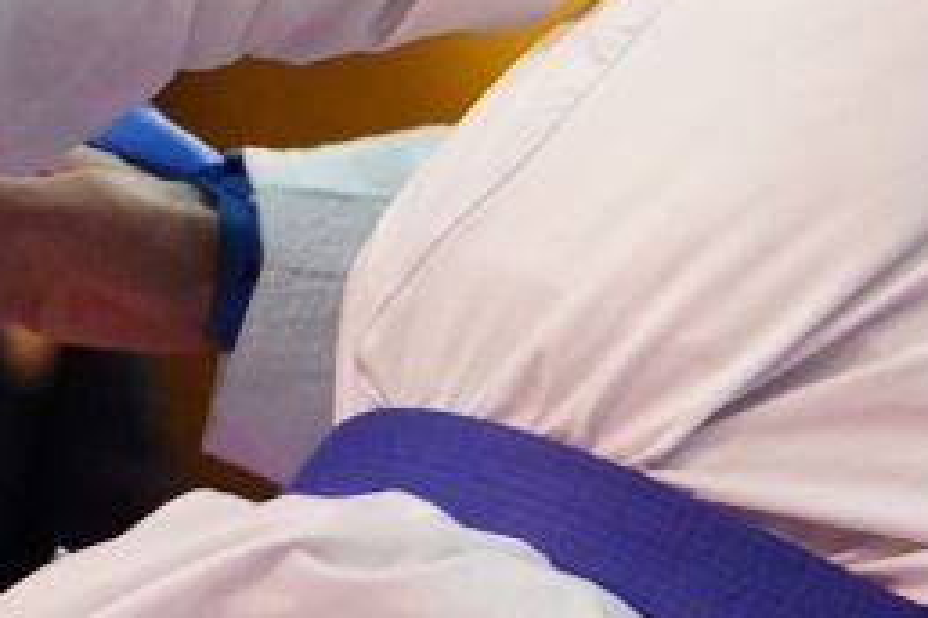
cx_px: 415
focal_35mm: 980
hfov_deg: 2.1
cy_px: 445
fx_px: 25245
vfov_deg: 1.4
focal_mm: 140
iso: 6400
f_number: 2.8
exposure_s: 1/1000
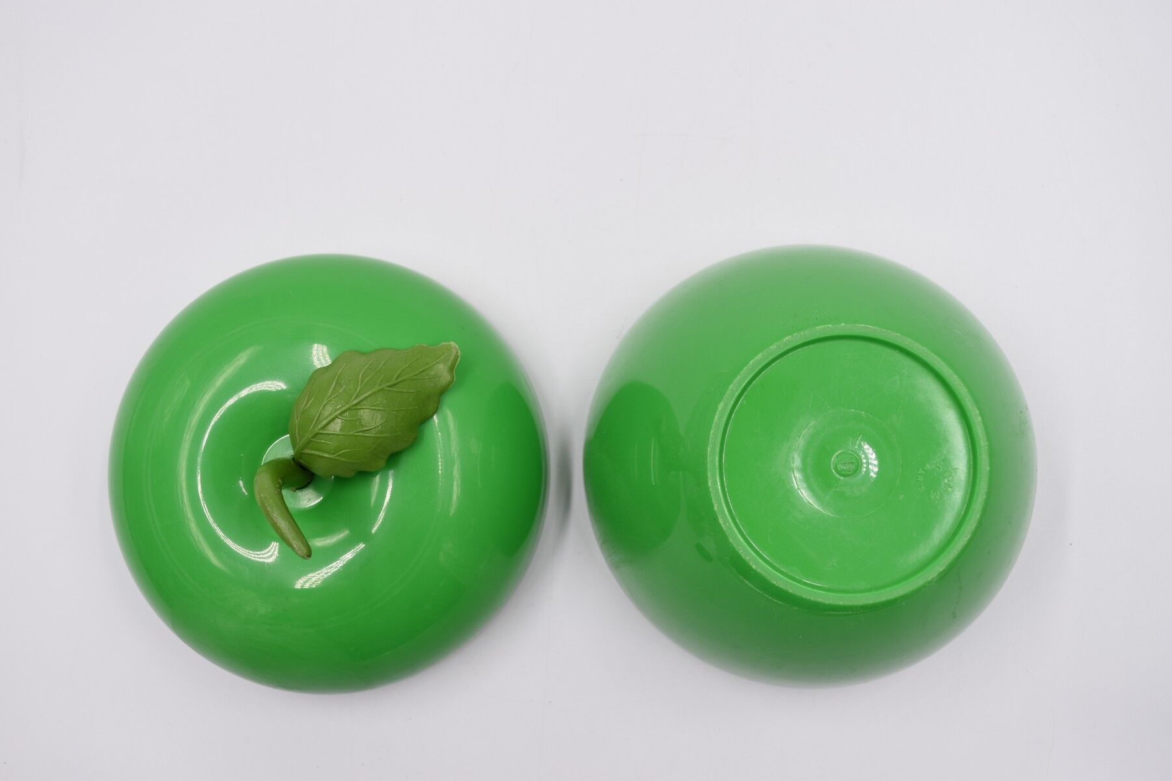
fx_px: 1123
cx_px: 586
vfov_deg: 38.4
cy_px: 390
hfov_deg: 55.1
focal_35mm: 34
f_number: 5.6
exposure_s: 1/125
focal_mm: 23
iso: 160
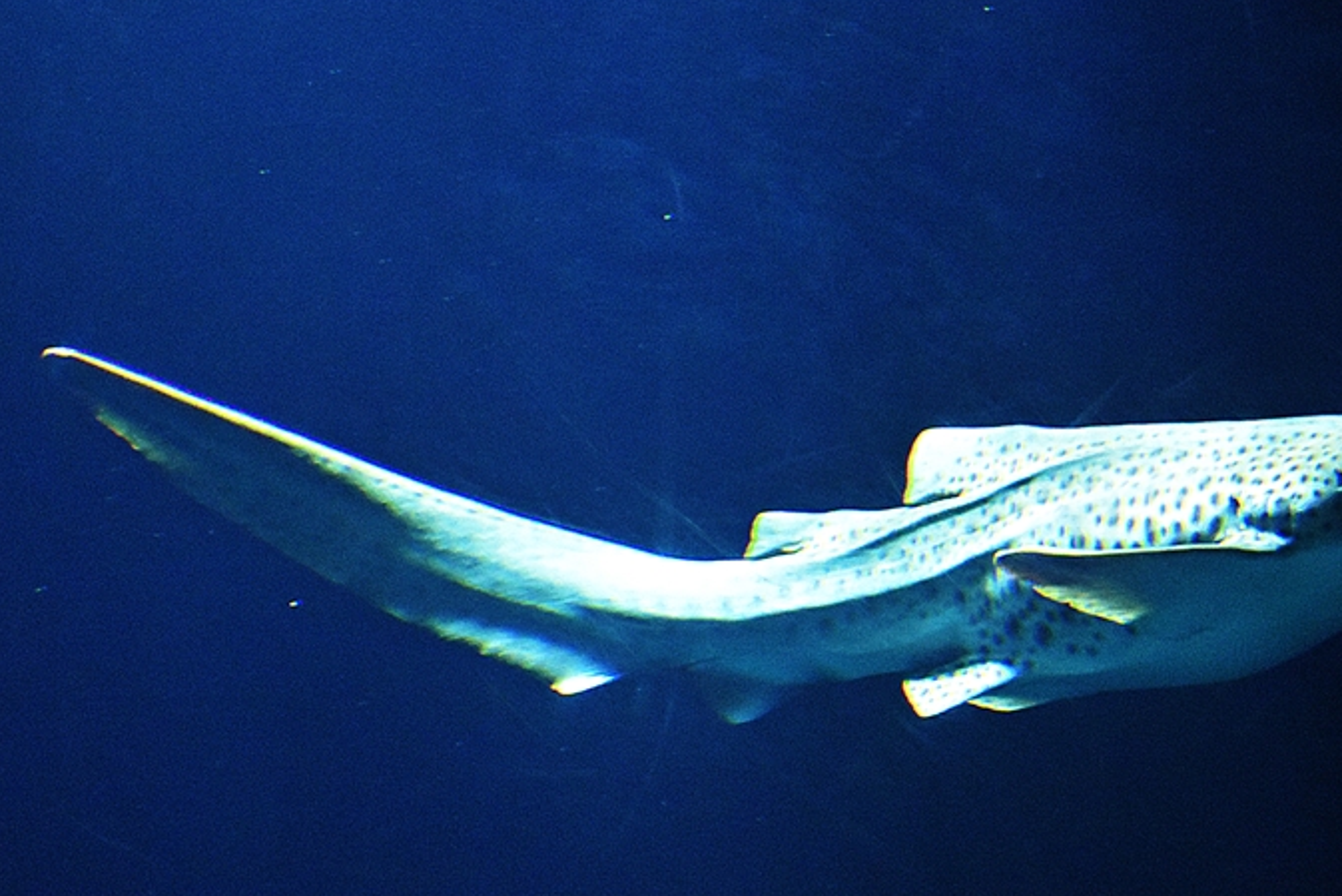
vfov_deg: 10.0
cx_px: 977
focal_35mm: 137
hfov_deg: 14.9
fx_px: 5108
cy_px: 424
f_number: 5
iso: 9000
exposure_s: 1/125
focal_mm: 60
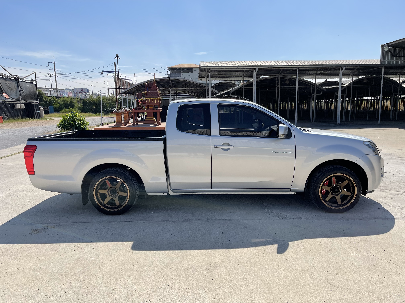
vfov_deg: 53.1
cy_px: 152
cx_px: 202
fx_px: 304
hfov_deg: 67.3
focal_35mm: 26
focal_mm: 5.1
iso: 32
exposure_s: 1/5376
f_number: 1.6
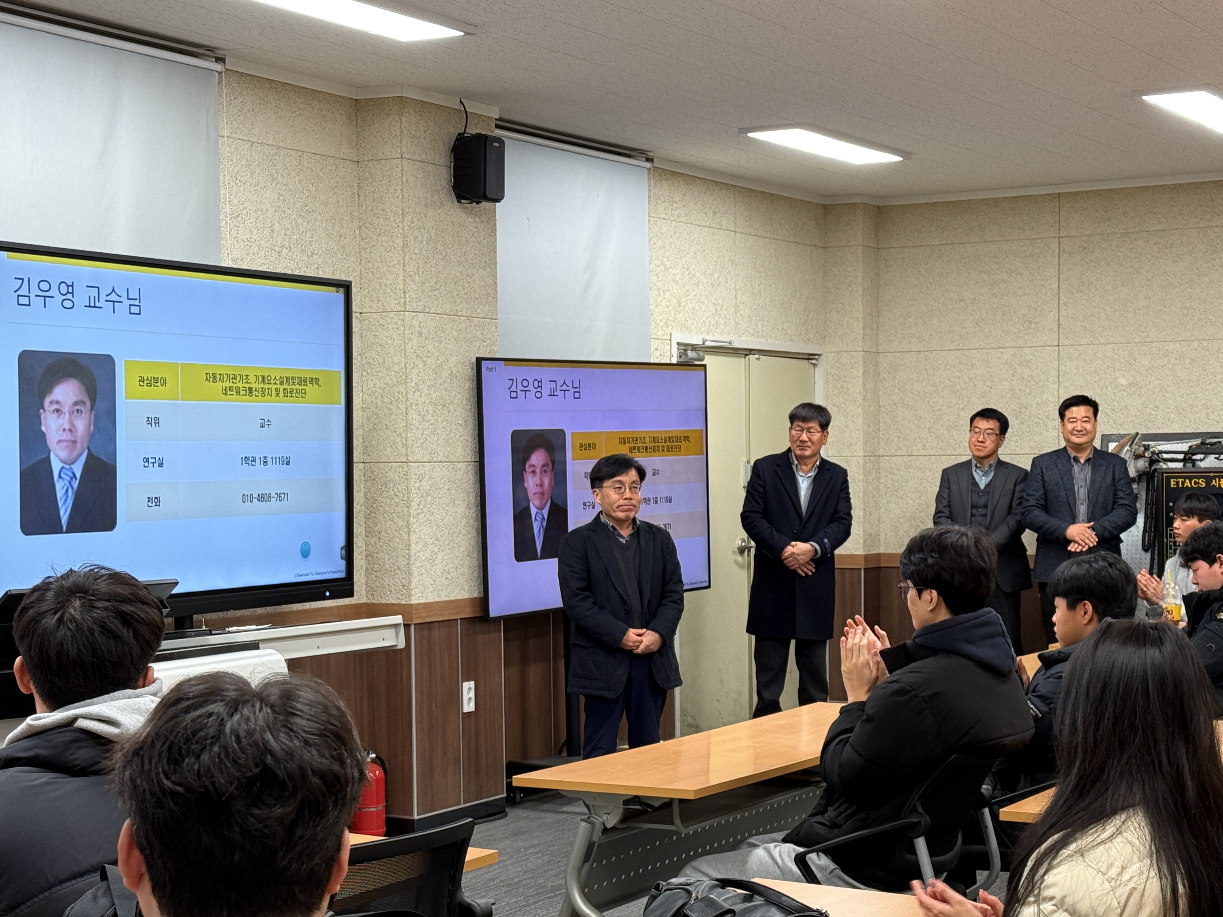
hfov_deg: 30.3
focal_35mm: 64
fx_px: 2261
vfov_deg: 22.9
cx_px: 637
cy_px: 551
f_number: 1.78
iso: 80
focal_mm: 6.76
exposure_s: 1/60
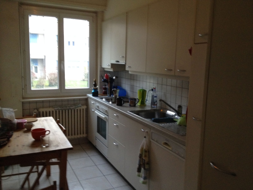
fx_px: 256
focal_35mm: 35
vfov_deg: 40.7
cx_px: 126
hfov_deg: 52.6
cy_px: 95
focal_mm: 4.28
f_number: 2.4
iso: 200
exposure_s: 1/20
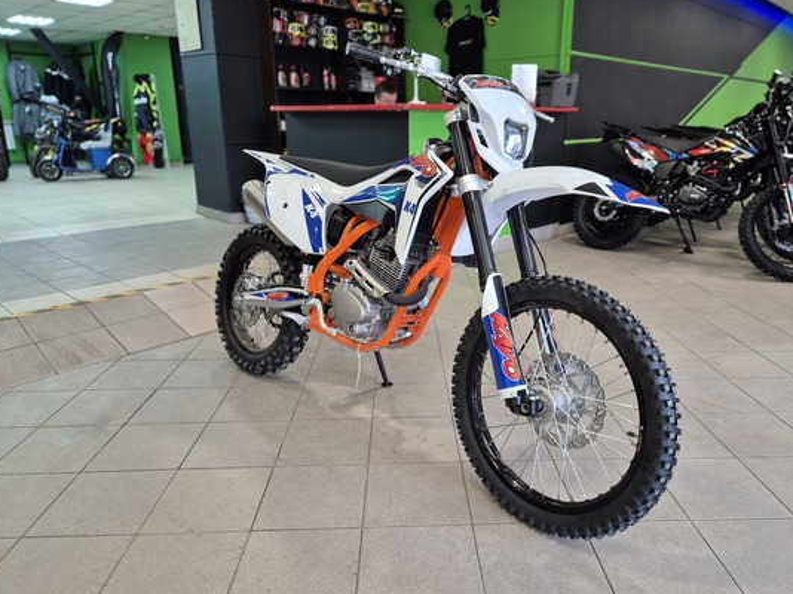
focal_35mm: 25
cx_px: 420
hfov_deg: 69.4
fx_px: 572
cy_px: 280
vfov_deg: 54.8
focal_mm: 5.4
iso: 250
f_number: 1.8
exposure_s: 1/100
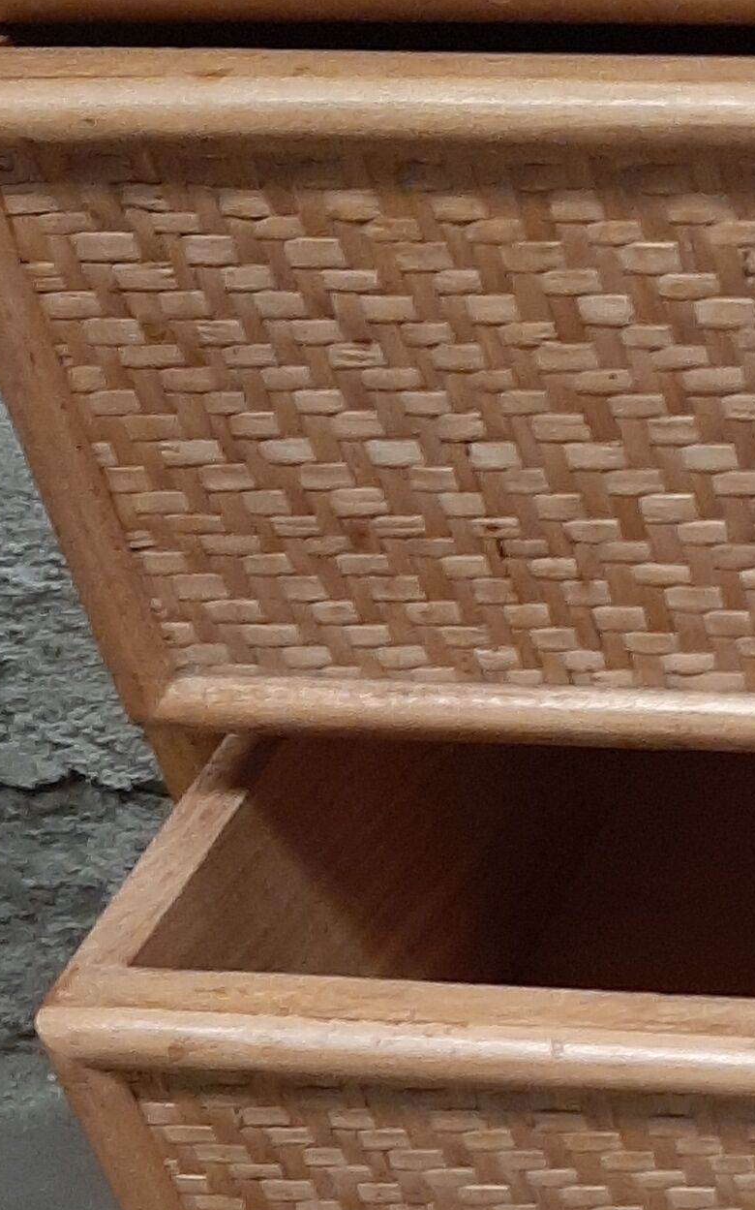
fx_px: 2932
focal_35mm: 89
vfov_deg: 22.1
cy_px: 1327
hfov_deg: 13.1
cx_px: 1425
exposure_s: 1/50
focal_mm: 3.93
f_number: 1.7
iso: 125
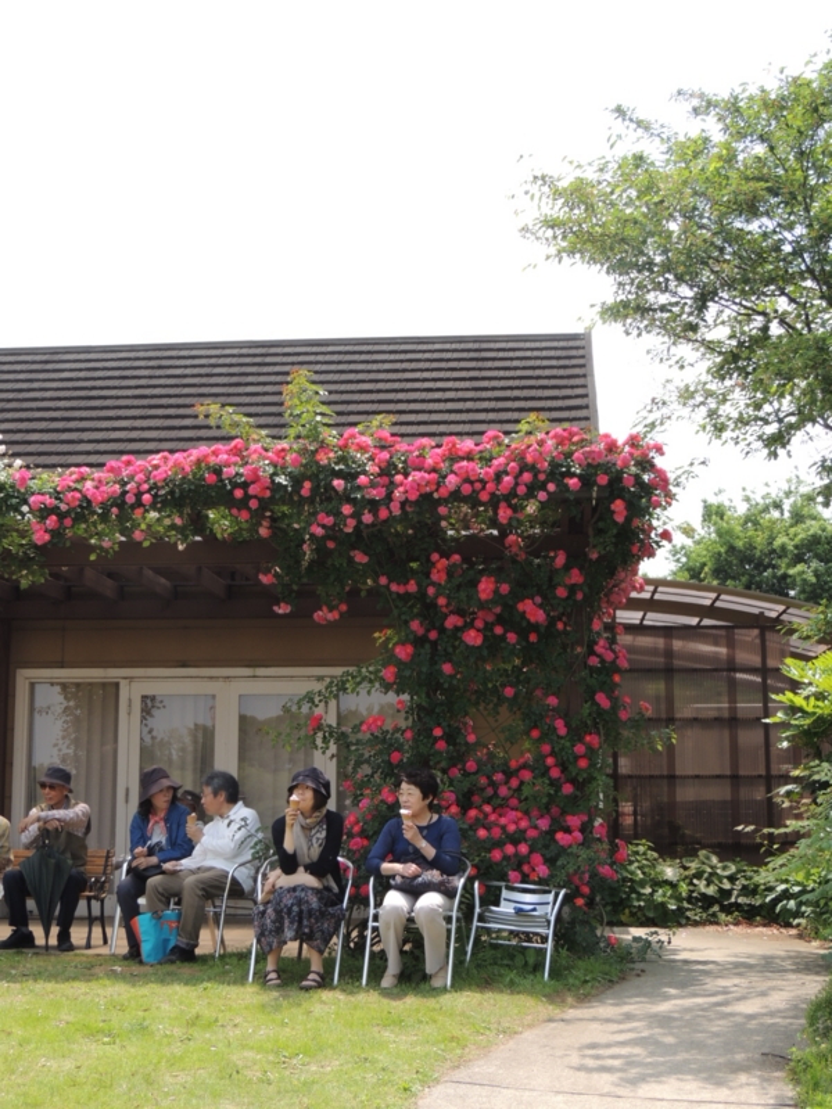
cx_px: 416
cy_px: 554
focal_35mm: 50
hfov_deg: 29.1
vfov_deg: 38.2
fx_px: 1602
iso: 100
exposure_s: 1/500
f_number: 3.6
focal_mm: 8.9
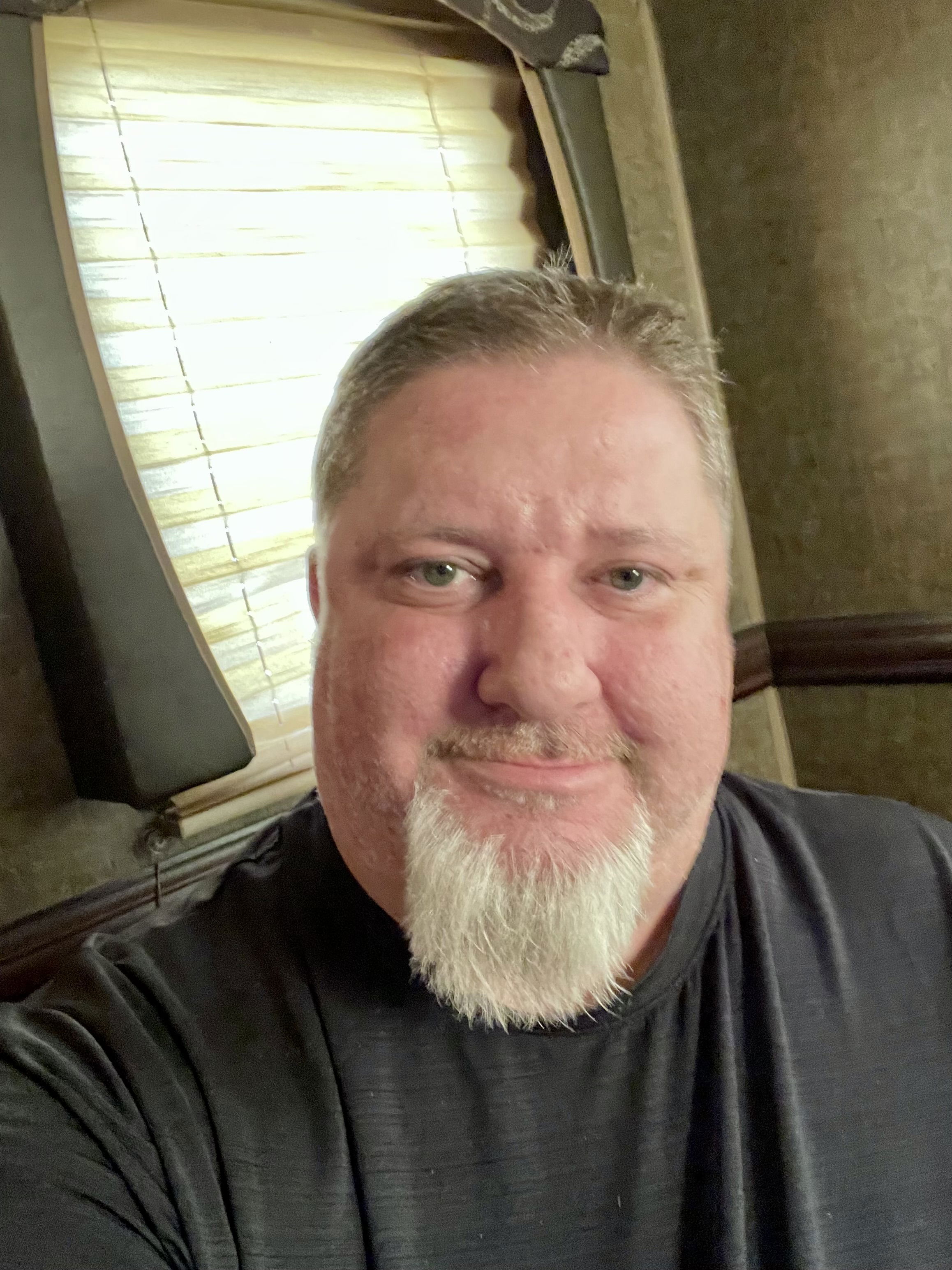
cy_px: 635
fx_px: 1100
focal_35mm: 30
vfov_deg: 60.0
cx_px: 476
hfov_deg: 46.8
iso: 800
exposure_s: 1/24
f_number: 2.2
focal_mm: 2.71
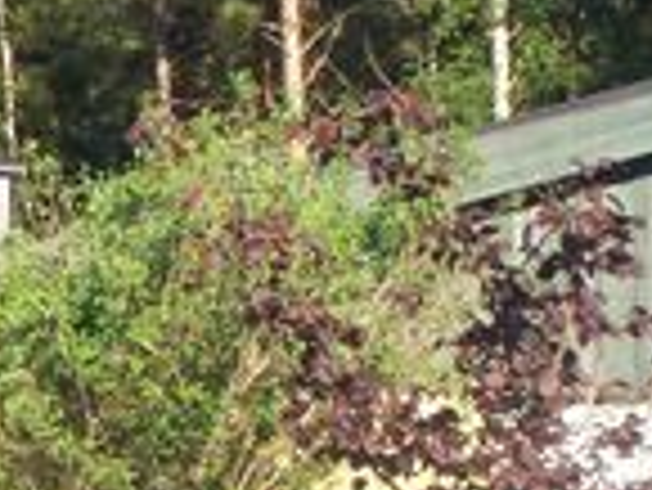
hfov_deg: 12.2
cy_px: 557
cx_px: -85
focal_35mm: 159
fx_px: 2997
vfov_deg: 9.2
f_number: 4.5
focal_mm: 6
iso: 100
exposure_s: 1/221
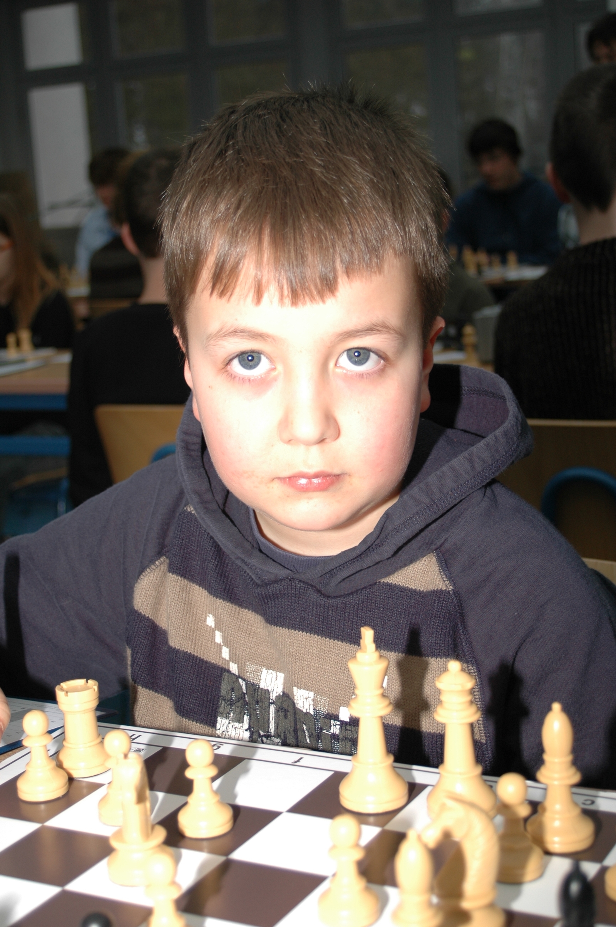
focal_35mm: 60
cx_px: 308
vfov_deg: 33.4
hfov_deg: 22.6
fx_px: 1543
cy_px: 464
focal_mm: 40
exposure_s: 1/60
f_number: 5.3
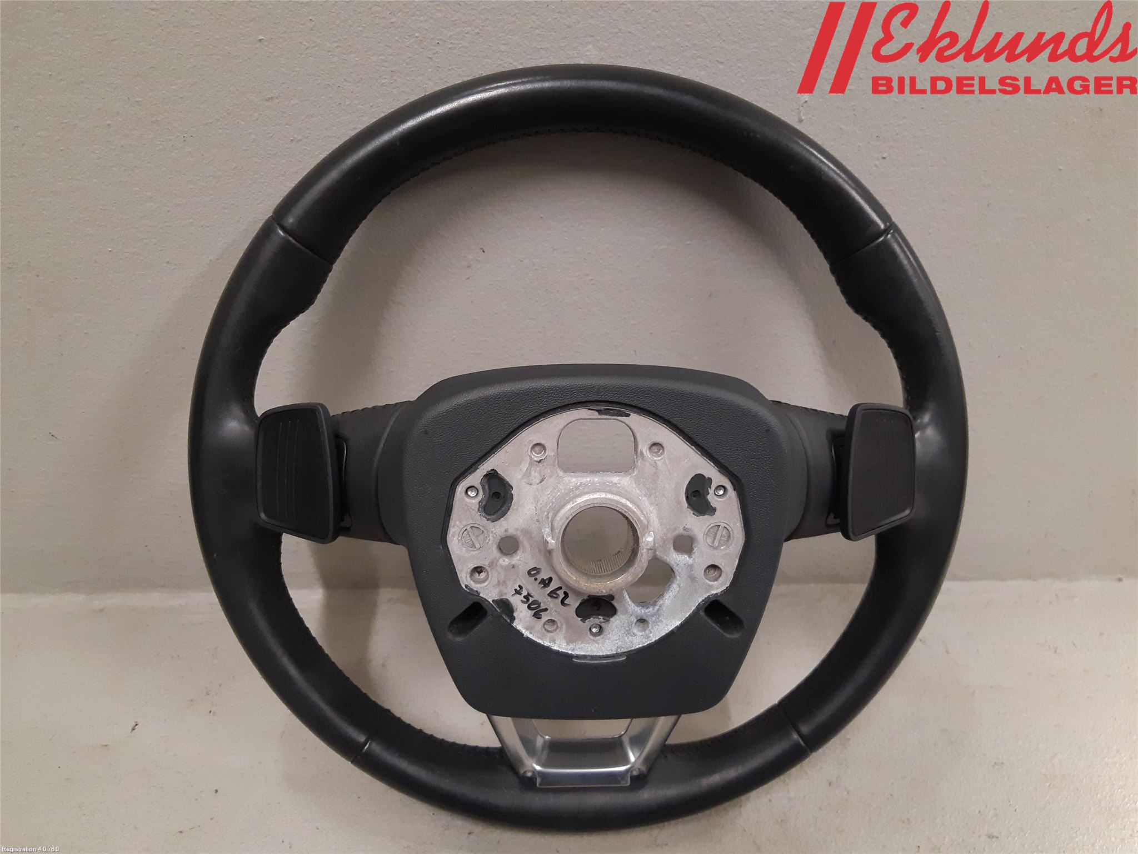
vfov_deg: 53.1
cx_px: 569
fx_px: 855
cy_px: 427
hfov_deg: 67.3
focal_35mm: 26
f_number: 1.7
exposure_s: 1/50
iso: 250
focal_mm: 3.93
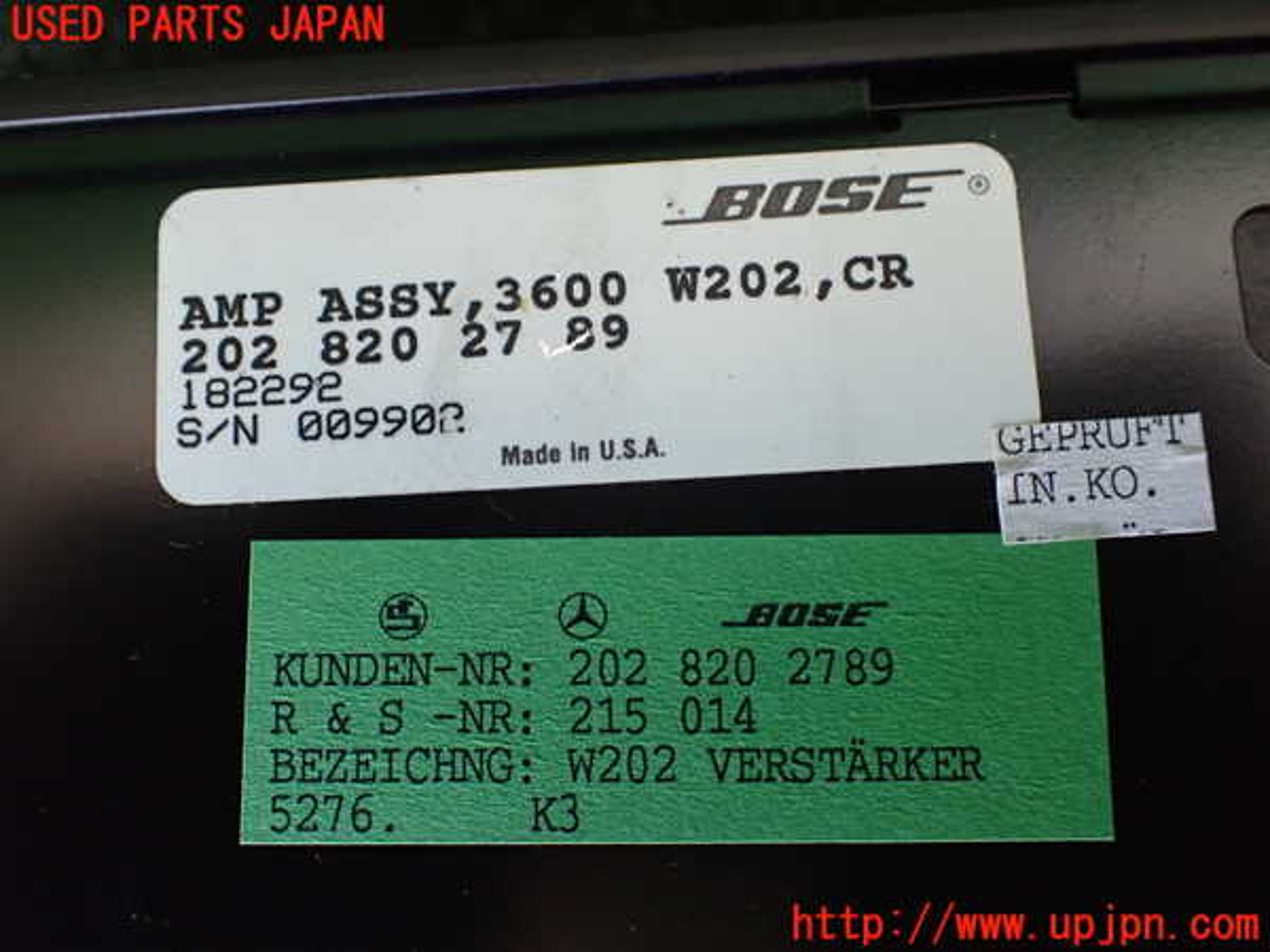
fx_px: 1101
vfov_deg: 46.8
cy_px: 476
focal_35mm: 30
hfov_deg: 60.0
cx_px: 635
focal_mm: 5.4
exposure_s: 1/125
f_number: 2.3
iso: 800
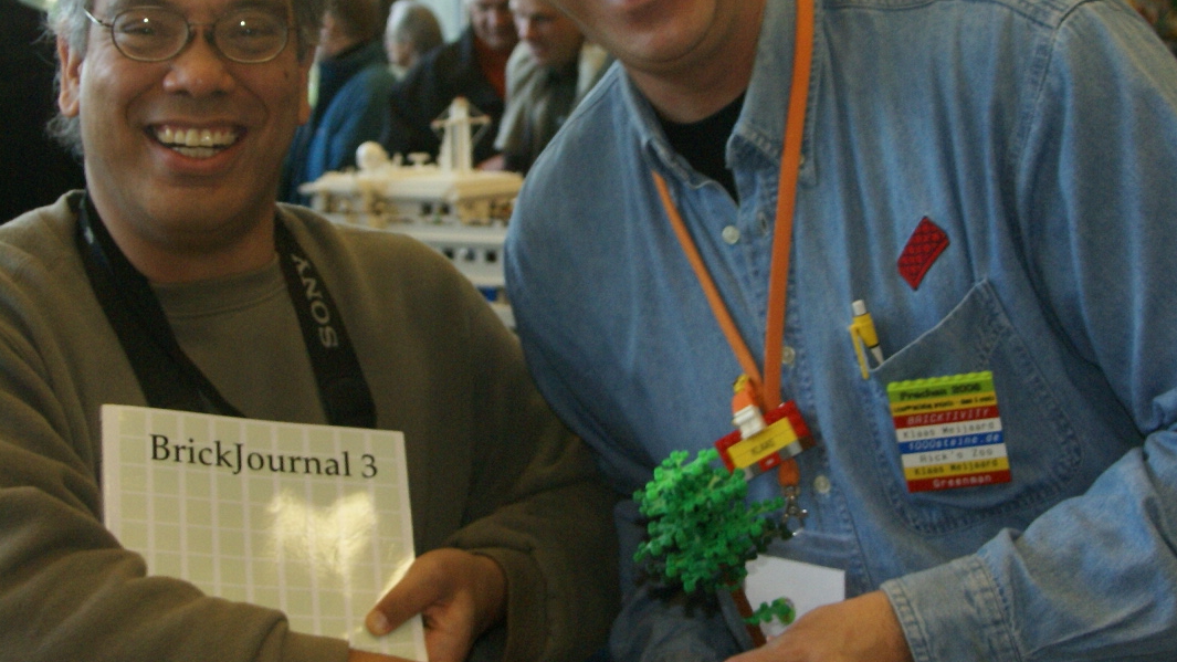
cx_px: 610
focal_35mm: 85
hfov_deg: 25.0
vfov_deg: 14.2
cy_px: 157
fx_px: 2653
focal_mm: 30
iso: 400
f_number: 5.6
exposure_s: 1/60
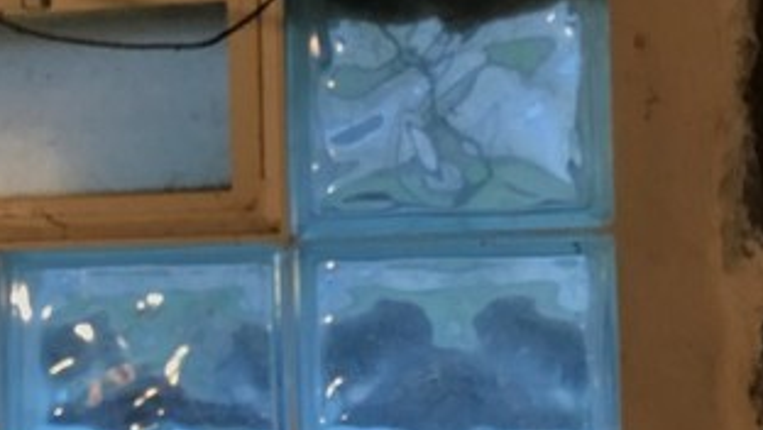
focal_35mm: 75
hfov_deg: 27.4
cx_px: 105
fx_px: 1518
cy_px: 305
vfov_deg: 16.1
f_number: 1.8
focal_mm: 3.99
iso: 40
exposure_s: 1/30
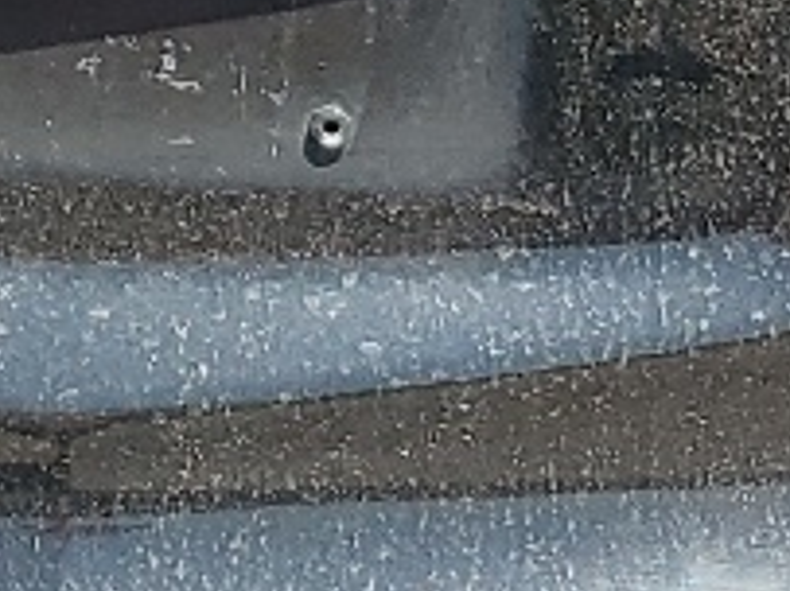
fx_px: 4676
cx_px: 58
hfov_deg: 9.6
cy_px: -280
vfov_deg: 7.1
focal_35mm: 205
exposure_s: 1/2500
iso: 50
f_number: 1.5
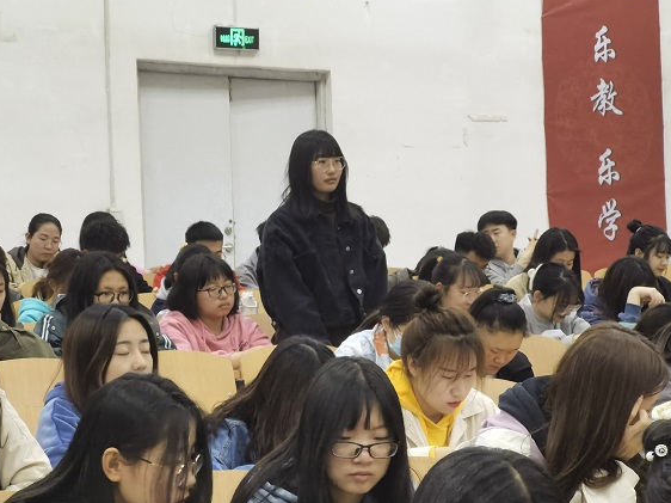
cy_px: 276
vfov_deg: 16.4
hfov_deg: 21.8
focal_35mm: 90
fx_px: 1744
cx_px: 300
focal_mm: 6.4
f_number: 2.4
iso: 640
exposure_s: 1/50
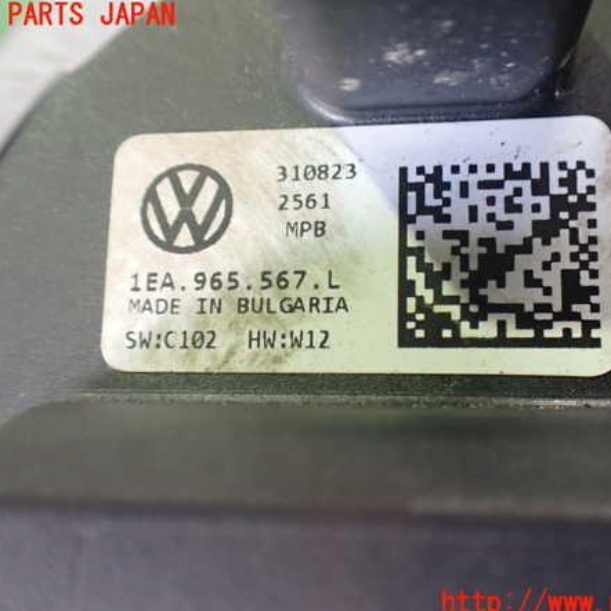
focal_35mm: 36
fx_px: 719
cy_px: 310
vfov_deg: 46.0
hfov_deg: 46.0
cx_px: 339
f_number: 2.3
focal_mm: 5.4
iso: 800
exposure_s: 1/50
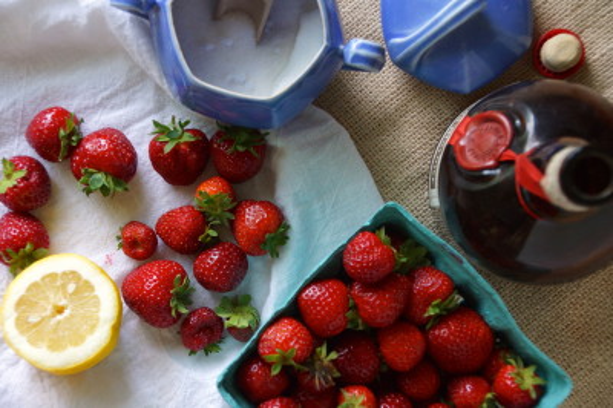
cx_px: 306
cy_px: 204
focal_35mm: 105
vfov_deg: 13.0
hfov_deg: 19.5
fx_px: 1786
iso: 800
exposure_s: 1/80
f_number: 5.6
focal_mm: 70
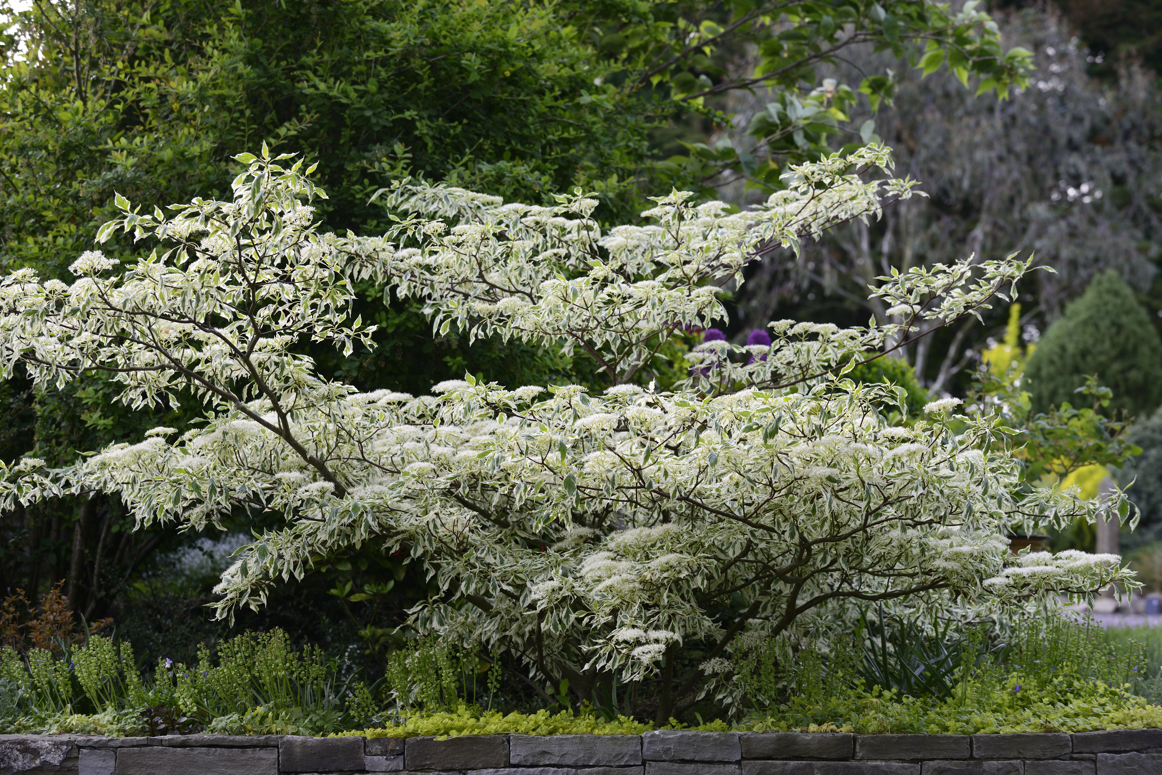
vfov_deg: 16.5
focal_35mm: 83
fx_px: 2679
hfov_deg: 24.5
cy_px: 389
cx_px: 586
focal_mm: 82
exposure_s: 1/320
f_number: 4
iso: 400
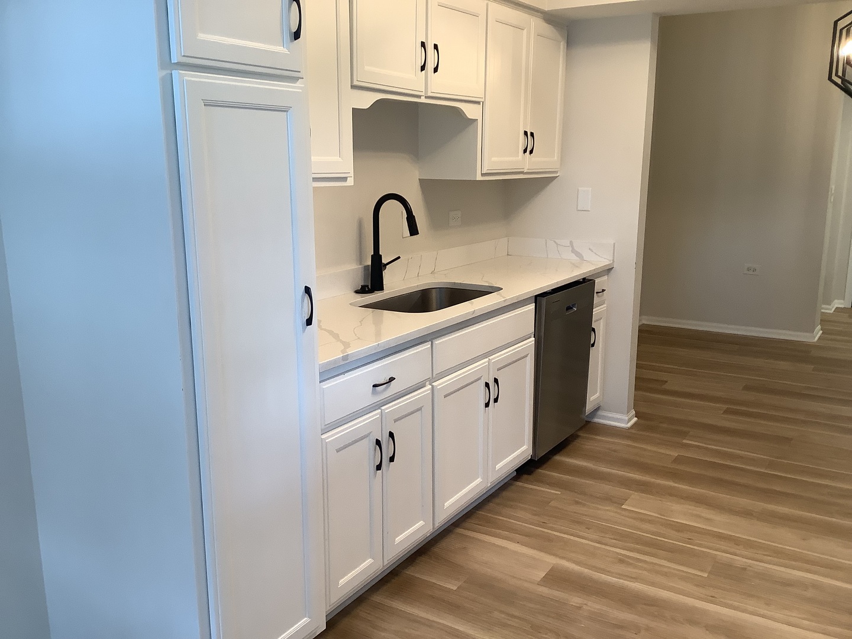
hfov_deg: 58.4
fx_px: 763
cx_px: 426
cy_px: 320
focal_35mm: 31
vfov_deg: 45.4
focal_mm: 3.3
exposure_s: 1/60
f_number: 2.4
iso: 64
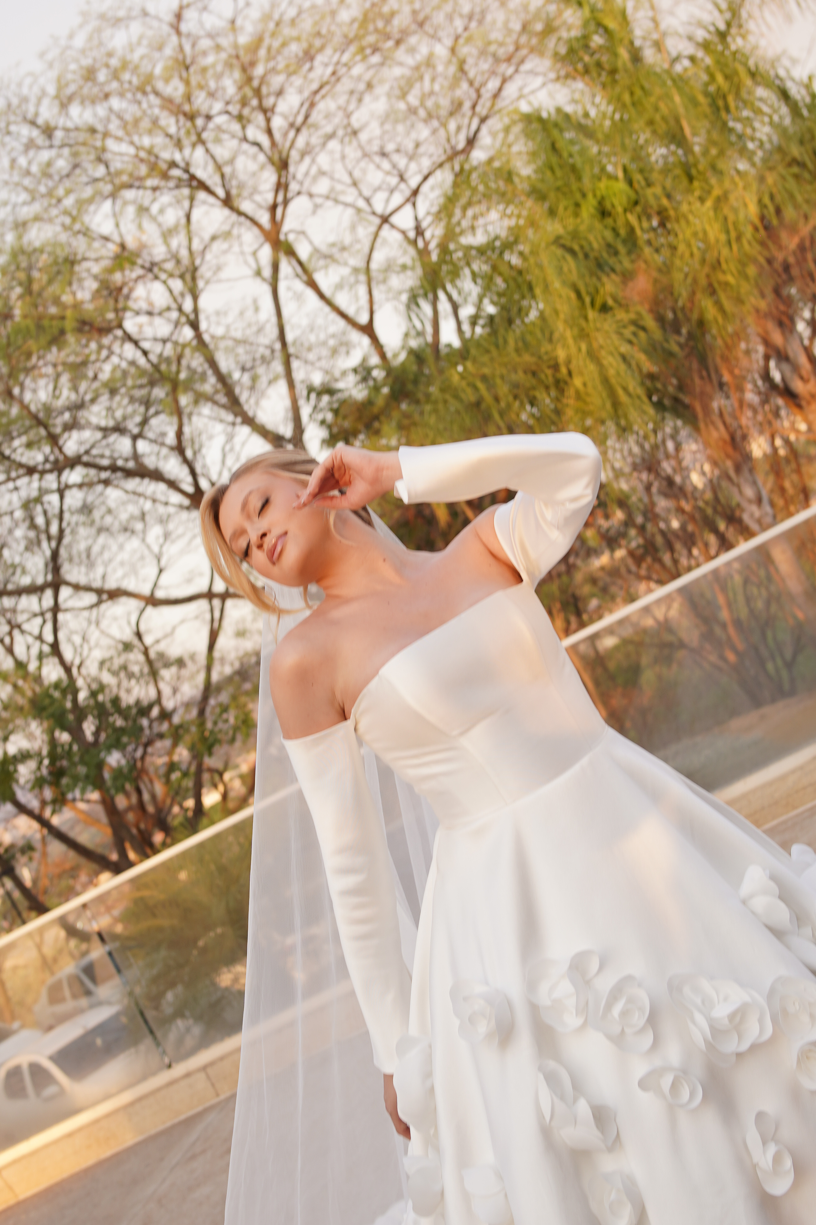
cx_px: 408
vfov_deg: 38.2
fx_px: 1768
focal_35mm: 52
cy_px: 612
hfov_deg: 26.0
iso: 200
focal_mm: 35
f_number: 4
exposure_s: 1/250
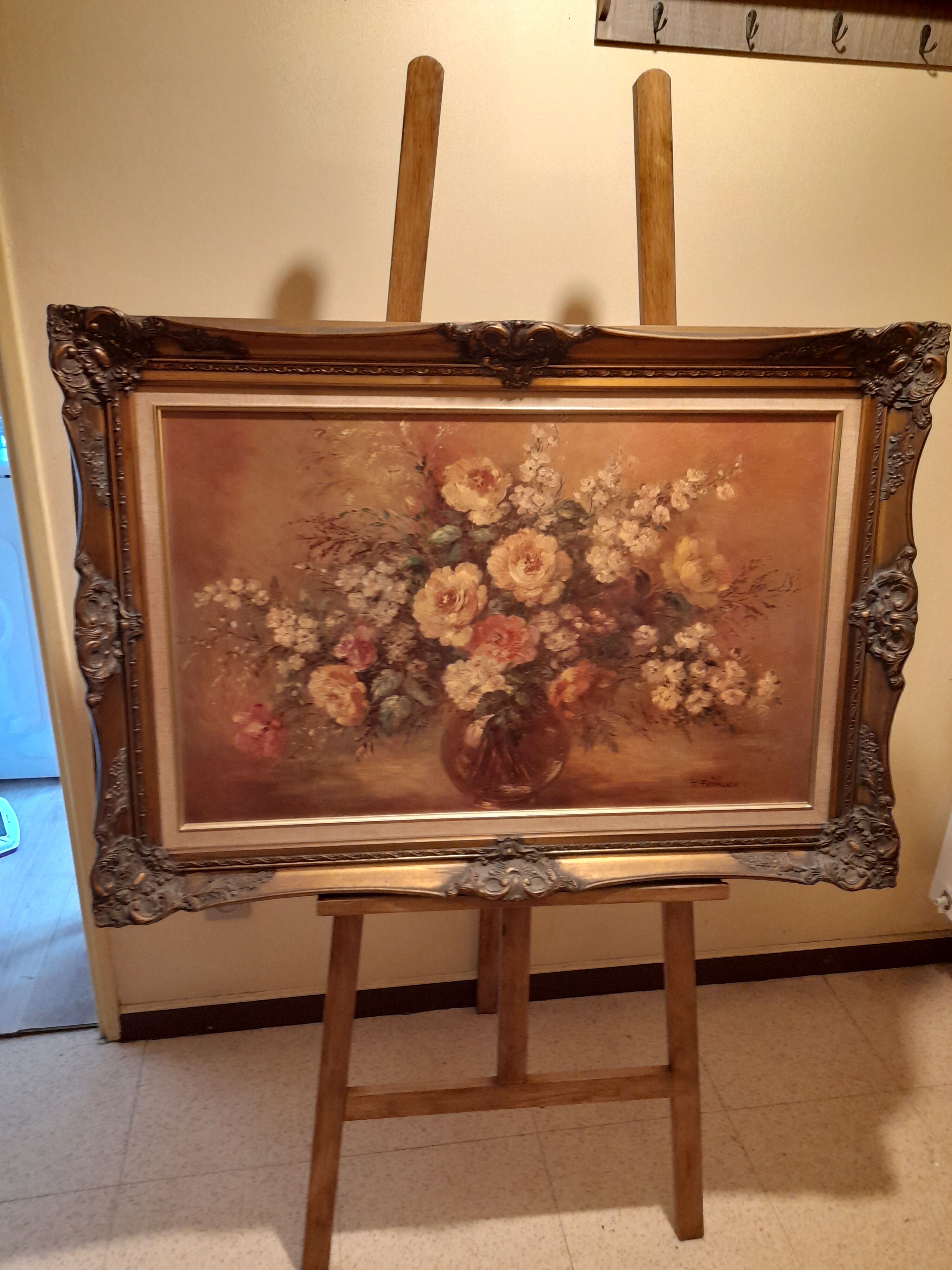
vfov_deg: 69.4
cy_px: 635
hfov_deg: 54.9
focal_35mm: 25
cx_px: 476
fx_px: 917
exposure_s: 1/33
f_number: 2
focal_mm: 4.6
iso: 400
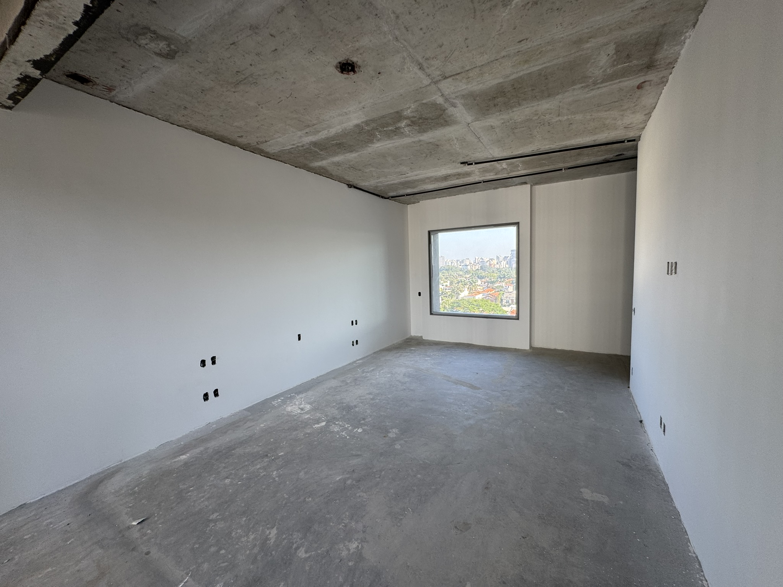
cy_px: 294
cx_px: 392
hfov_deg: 102.1
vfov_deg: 85.7
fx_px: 317
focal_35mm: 14
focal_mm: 2.22
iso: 50
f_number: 2.2
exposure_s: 1/99
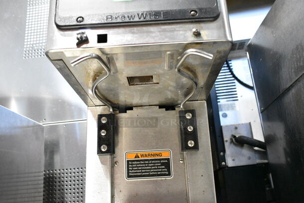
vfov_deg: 40.1
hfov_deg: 57.2
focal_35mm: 33
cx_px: 152
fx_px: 279
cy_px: 102
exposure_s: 1/125
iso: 6400
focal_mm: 22
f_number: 5.6
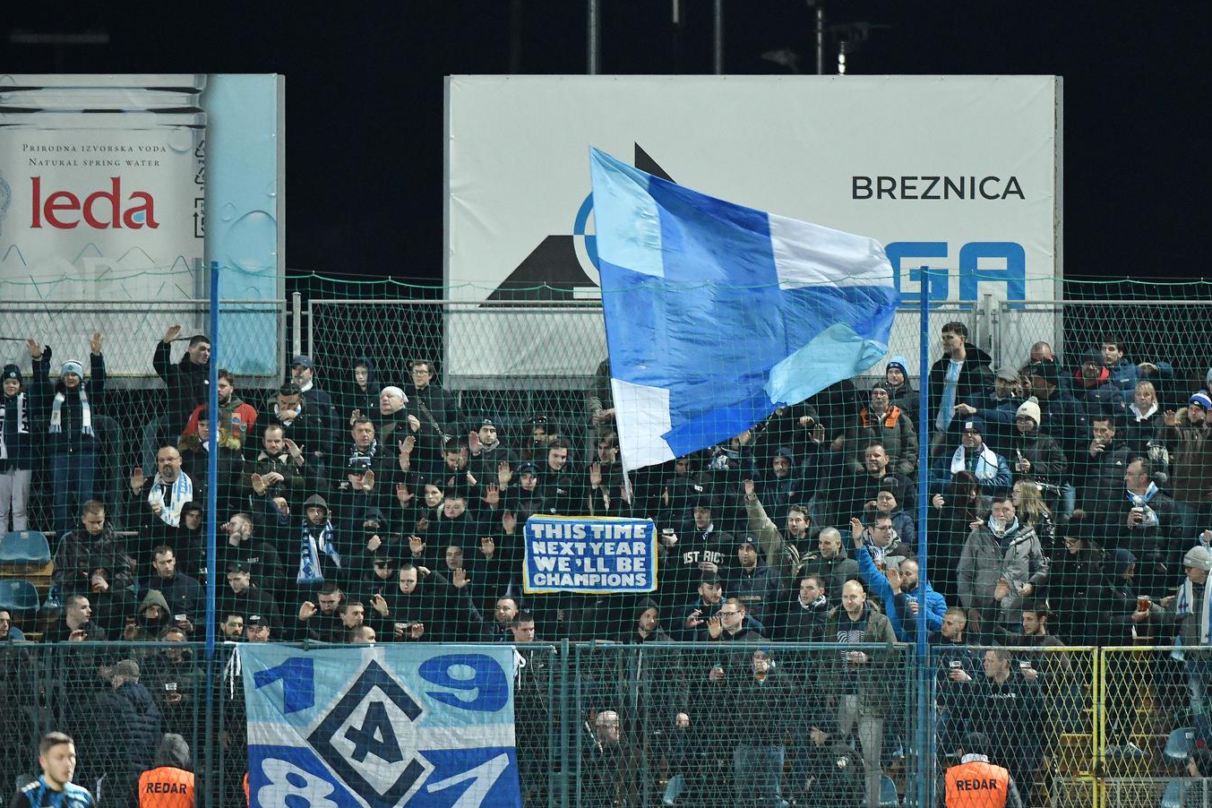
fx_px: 13937
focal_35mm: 414
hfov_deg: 5.0
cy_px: 477
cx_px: 705
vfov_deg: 3.3
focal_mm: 350
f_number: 4
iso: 4000
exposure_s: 1/500
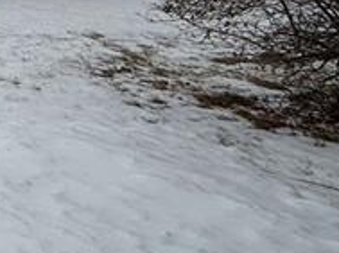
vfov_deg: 16.8
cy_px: -165
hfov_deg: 17.3
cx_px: -366
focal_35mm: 76
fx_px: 743
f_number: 2.2
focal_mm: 2.22
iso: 50
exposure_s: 1/1698
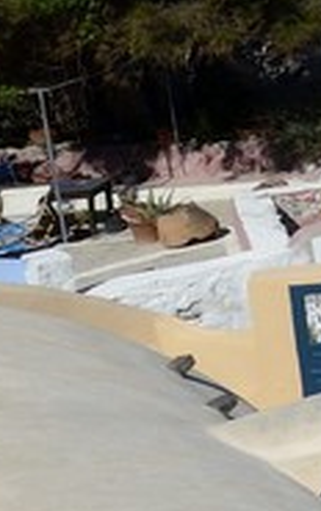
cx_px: 1951
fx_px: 1718
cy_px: -124
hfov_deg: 5.1
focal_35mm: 123
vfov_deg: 16.2
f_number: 11
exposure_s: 1/250
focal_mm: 14
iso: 100
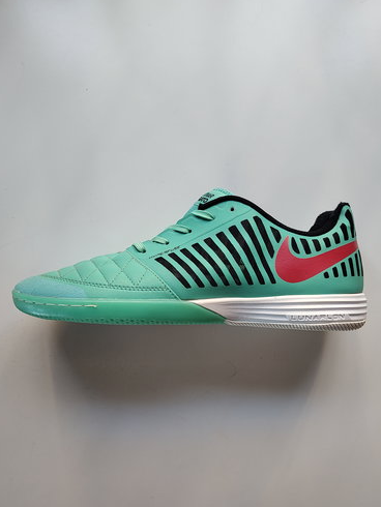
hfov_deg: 54.9
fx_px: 367
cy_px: 271
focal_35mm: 25
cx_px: 198
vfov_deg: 69.3
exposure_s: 1/100
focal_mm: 5.56
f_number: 1.8
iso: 441
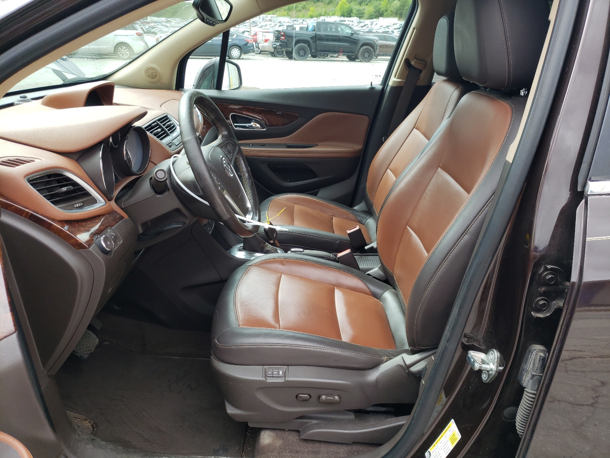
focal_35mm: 26
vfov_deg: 53.1
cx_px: 305
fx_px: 458
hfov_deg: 67.3
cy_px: 229
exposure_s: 1/357
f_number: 1.5
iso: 50
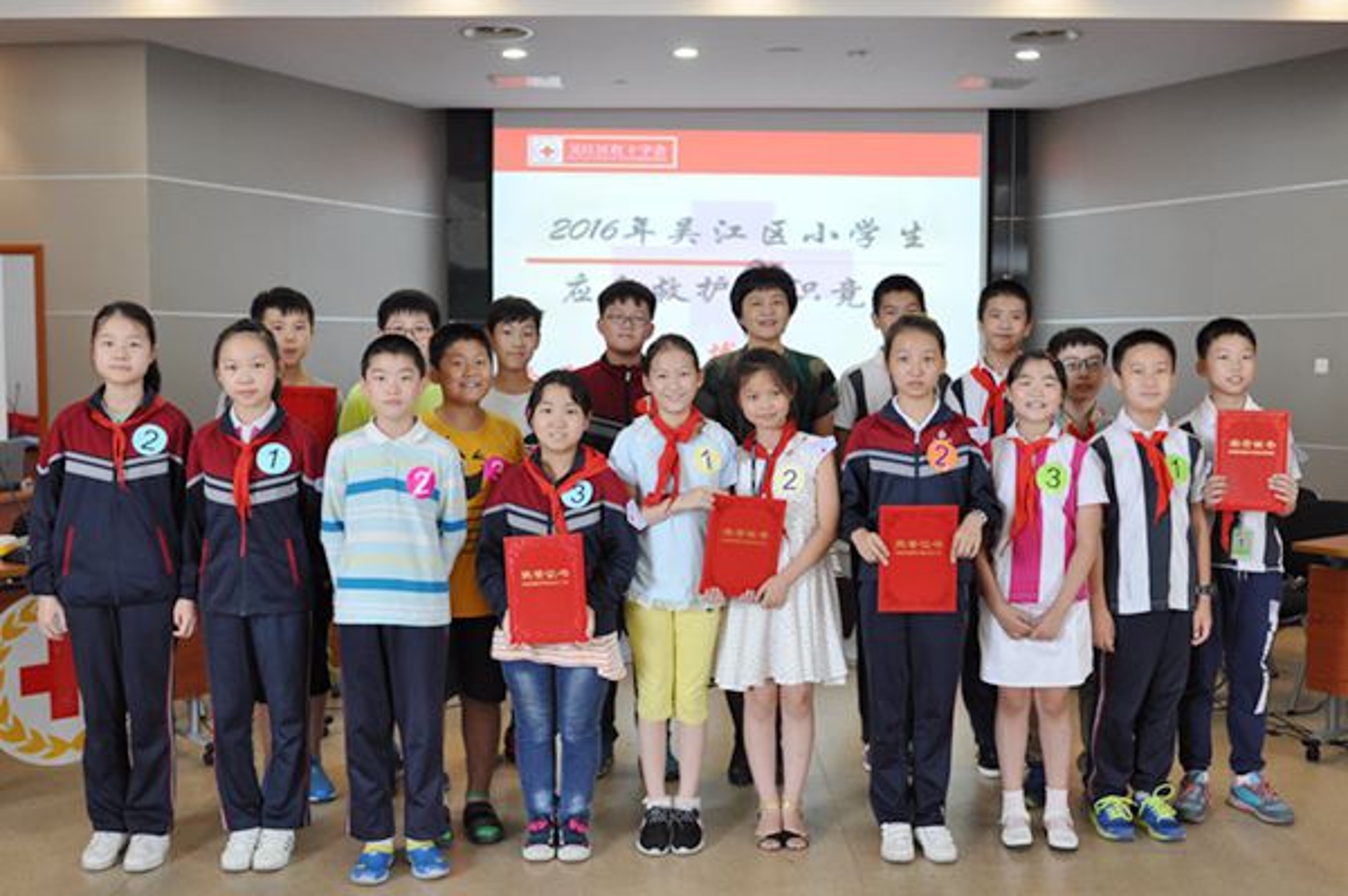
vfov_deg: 36.8
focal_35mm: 36
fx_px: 1347
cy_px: 448
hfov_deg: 53.2
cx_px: 674
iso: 400
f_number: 2.8
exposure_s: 1/30
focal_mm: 24
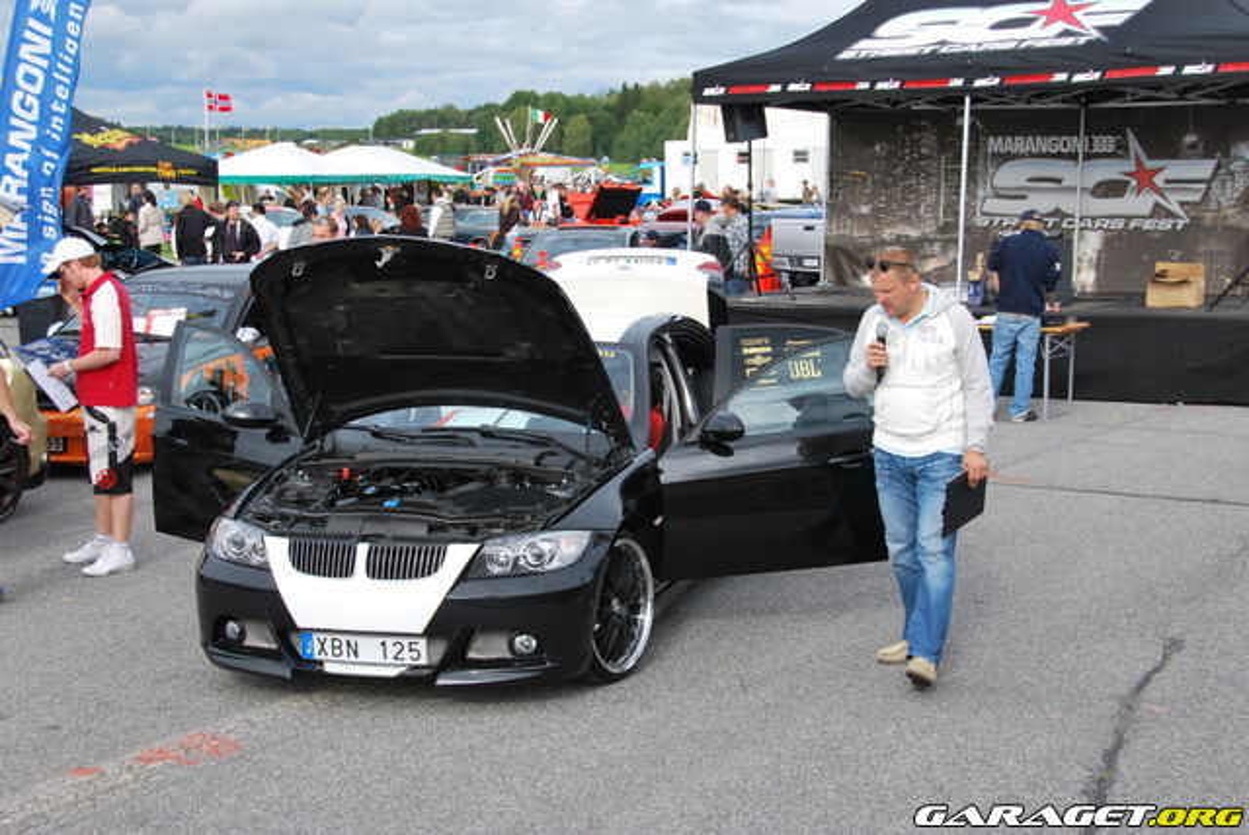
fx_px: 1875
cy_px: 418
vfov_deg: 25.1
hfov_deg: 36.8
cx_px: 624
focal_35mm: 54
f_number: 7.1
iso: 100
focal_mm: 36
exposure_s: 1/200
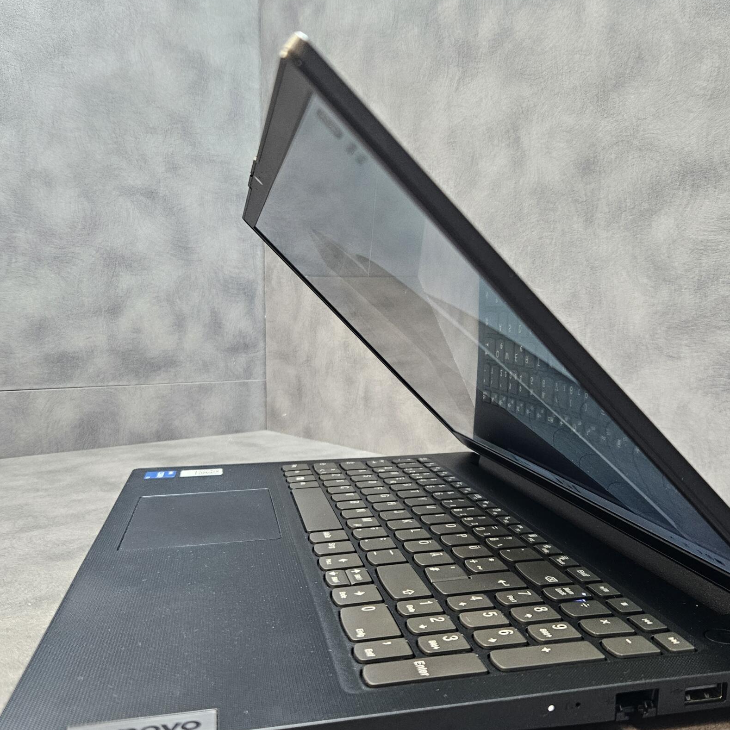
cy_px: 393
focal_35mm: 33
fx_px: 787
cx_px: 414
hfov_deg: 49.6
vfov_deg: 49.7
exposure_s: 1/100
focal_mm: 5.4
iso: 400
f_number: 1.8
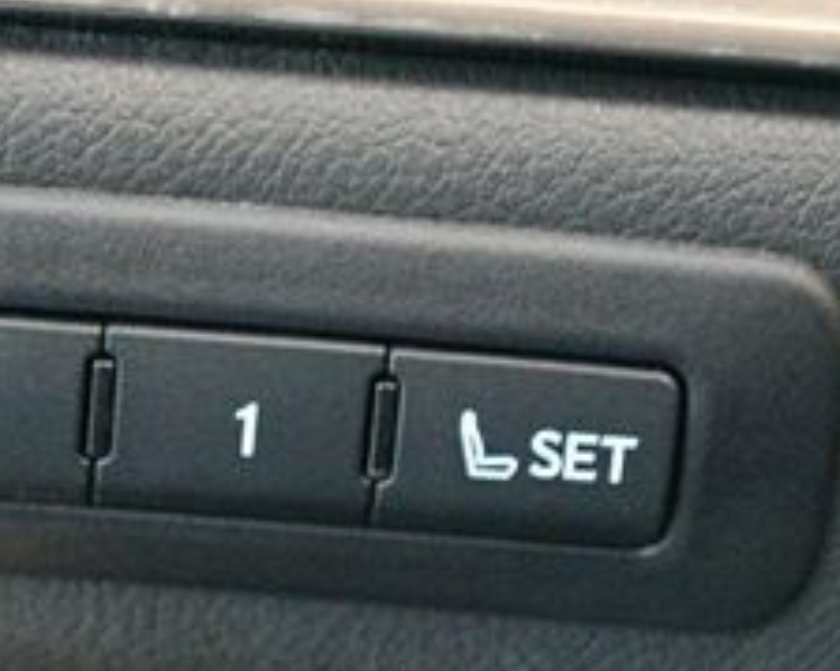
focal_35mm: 193
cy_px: 469
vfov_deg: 8.0
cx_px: 165
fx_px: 4796
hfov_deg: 10.0
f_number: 5.6
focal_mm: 48
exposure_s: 1/50
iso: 12800
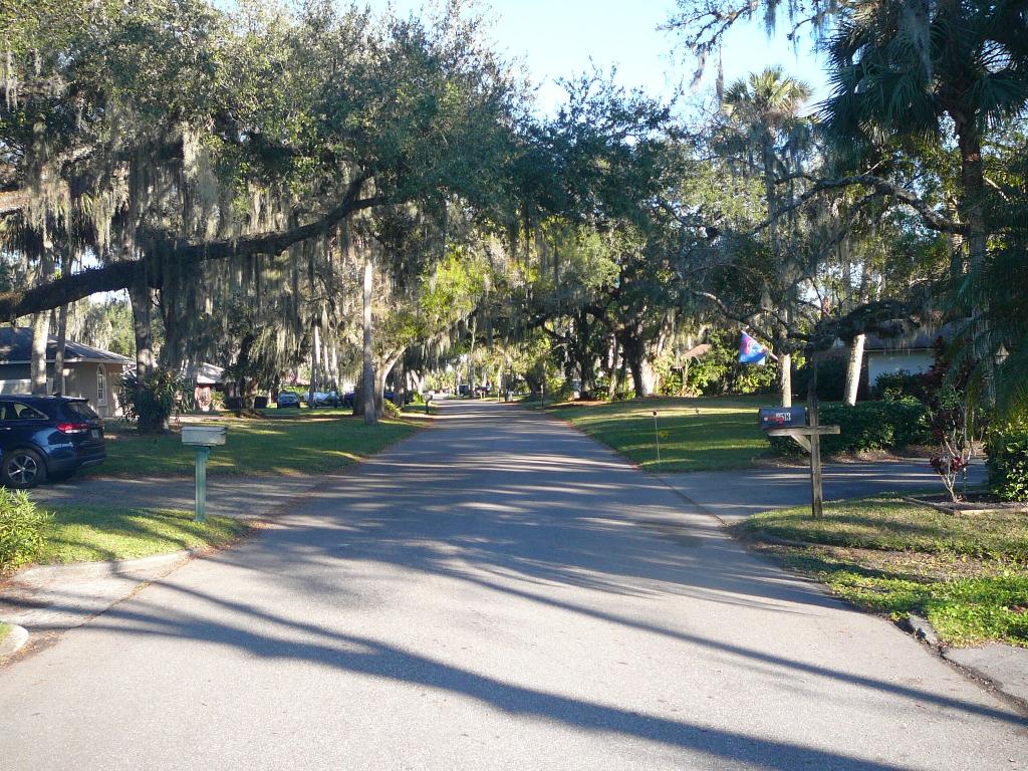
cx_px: 514
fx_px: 1039
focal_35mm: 35
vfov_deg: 40.7
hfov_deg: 52.6
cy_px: 386
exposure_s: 1/200
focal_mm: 5.2
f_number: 2.8
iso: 80
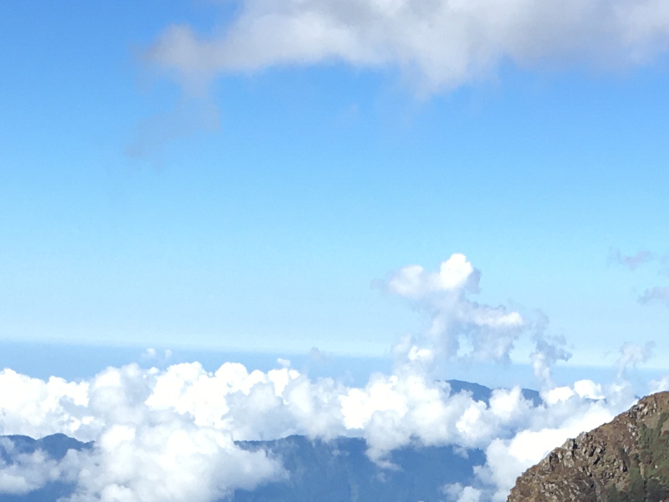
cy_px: 776
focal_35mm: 109
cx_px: 397
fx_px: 2107
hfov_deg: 18.0
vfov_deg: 12.8
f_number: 2.2
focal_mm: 4.15
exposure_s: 1/793
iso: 25
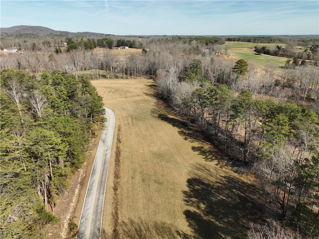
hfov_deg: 71.6
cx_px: 160
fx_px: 221
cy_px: 120
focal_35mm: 24
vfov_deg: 56.8
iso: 130
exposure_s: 1/240
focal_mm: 12.29
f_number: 2.8
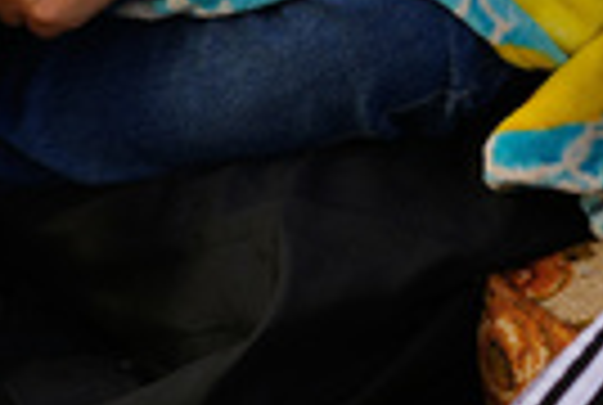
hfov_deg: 7.7
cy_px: -421
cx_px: 248
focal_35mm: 267
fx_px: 4482
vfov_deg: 5.1
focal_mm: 35
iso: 50
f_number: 2.5
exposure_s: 1/640
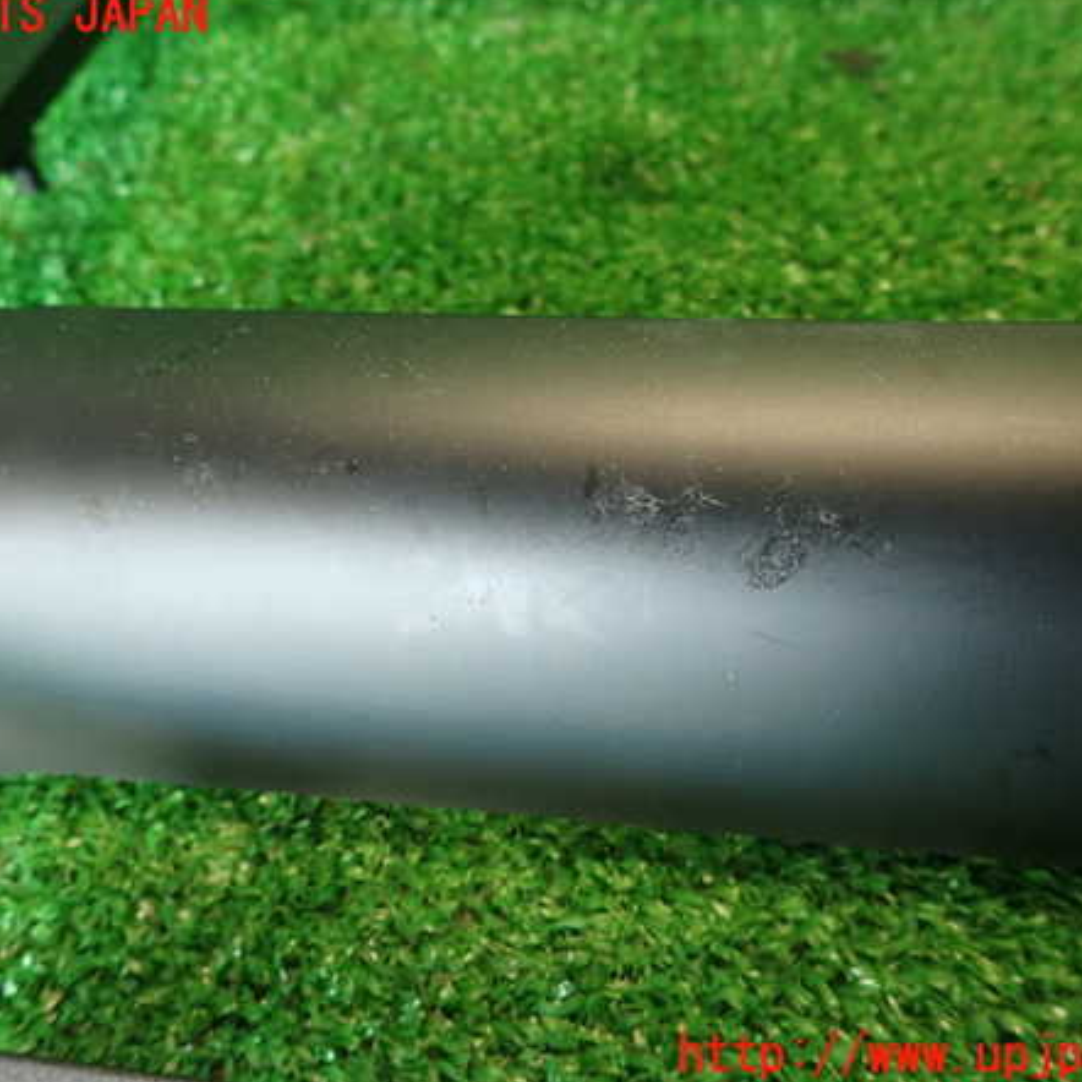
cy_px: 536
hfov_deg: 54.0
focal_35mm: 30
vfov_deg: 54.0
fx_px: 1061
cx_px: 497
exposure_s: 1/30
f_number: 2
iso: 200
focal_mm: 4.5
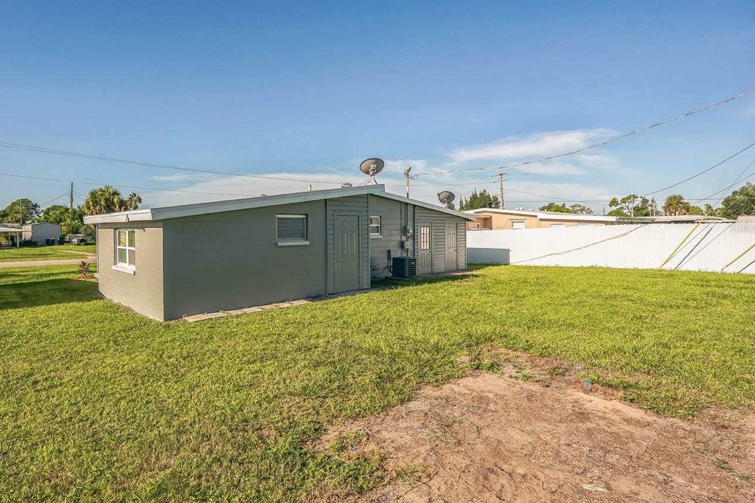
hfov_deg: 83.2
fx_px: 419
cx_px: 310
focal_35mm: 20
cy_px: 228
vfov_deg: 61.8
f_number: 8
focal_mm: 16
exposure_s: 1/1600
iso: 400
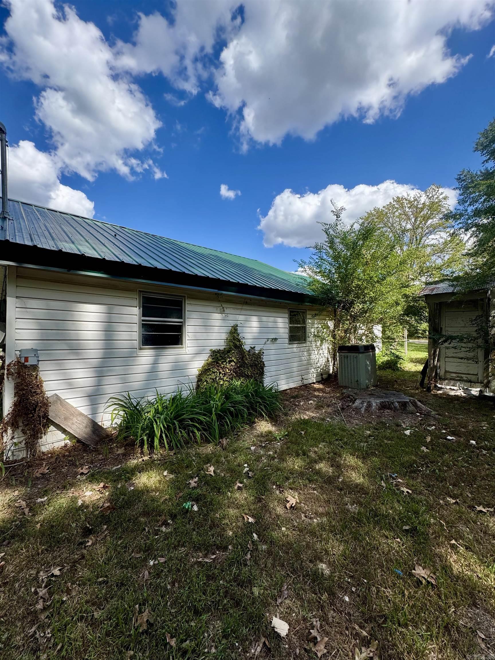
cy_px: 330
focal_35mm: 14
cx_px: 248
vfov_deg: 102.1
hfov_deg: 85.7
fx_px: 267
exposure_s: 1/858
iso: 50
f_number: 2.2
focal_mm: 2.22
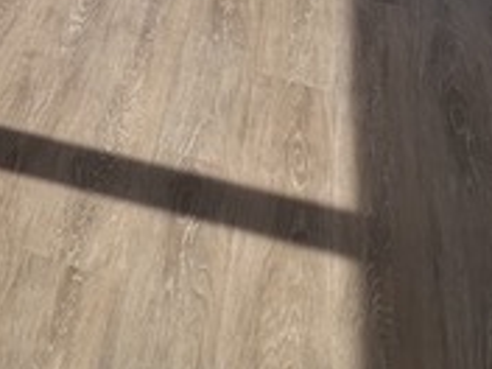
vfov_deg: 16.0
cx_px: 42
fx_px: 839
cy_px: -458
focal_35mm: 59
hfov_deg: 31.1
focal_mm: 1.57
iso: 32
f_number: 1.8
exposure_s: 1/170
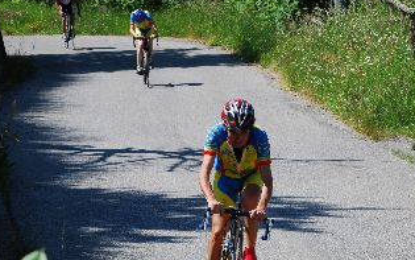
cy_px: 143
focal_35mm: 188
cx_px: 258
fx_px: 2127
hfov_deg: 11.1
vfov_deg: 7.0
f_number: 10
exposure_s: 1/125
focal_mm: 86
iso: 100
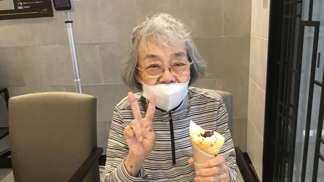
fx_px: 292
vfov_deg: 34.5
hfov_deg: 58.0
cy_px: 111
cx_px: 163
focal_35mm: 34
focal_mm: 3.3
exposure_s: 1/30
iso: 250
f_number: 2.4
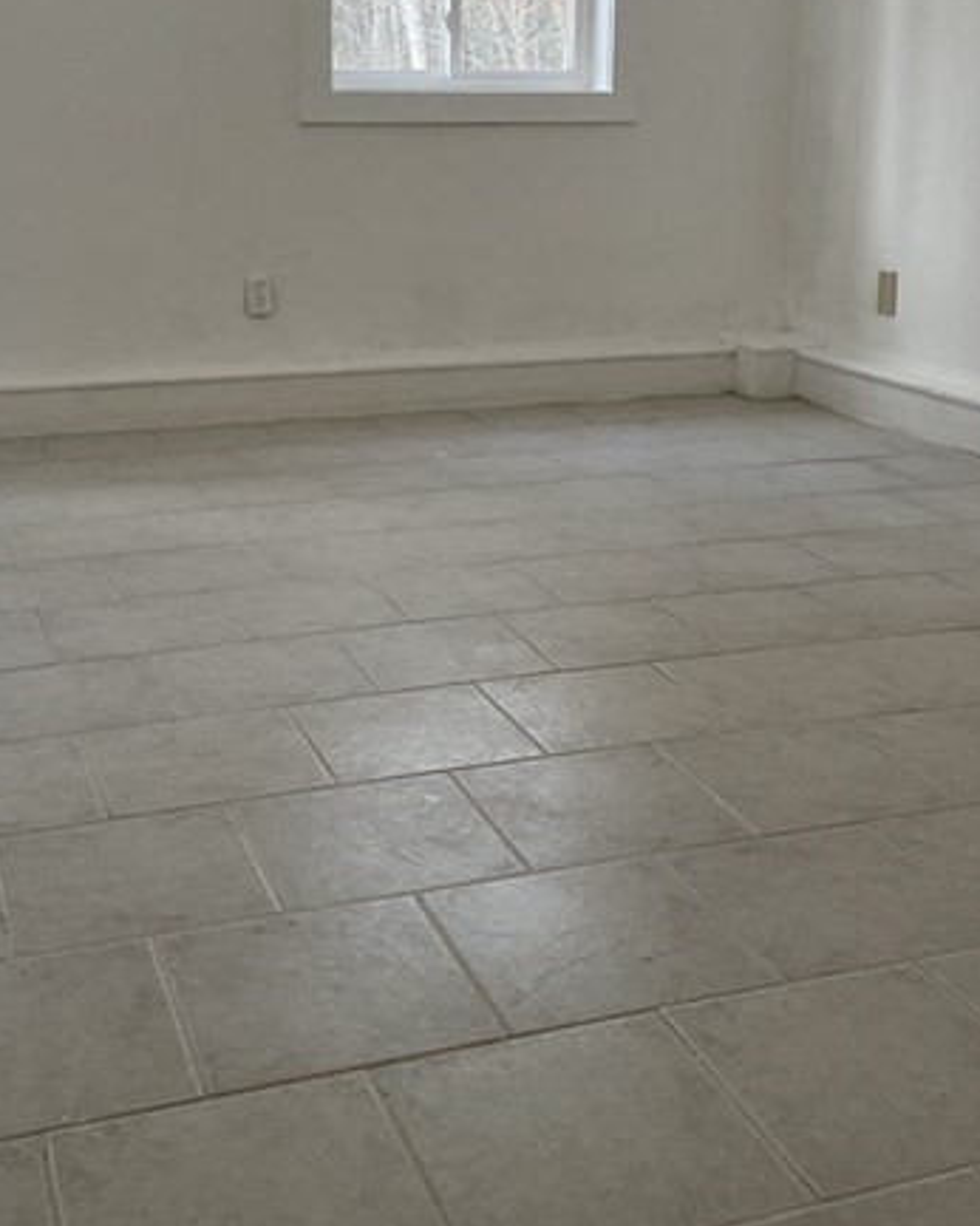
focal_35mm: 45
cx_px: 425
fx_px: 1633
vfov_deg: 39.8
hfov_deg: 33.4
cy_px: 277
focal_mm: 4.2
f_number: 1.6
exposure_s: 1/120
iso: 80
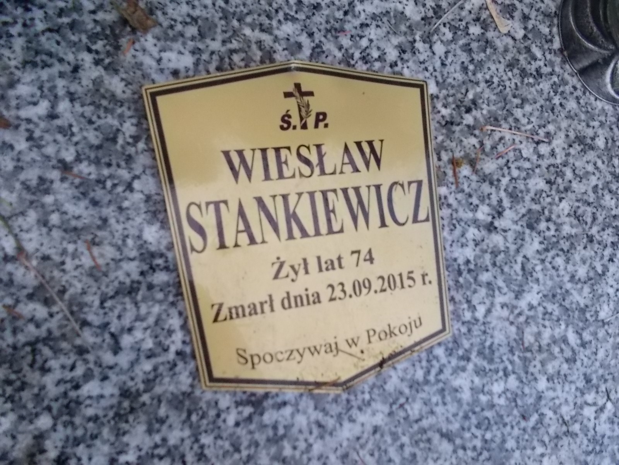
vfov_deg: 53.1
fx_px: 465
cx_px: 310
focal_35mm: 26
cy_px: 232
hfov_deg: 67.3
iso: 400
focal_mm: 4.6
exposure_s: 1/125
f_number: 8
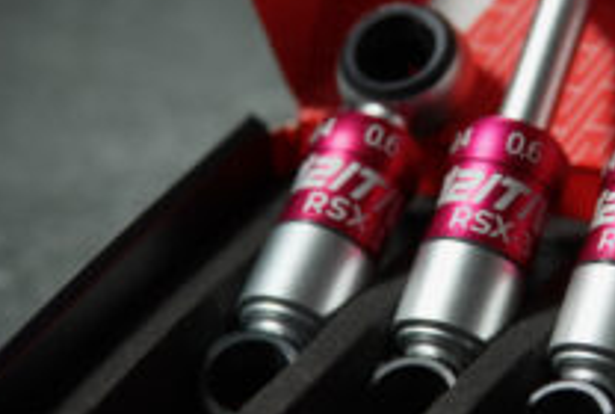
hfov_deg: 6.6
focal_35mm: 313
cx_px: 526
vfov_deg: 4.4
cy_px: 183
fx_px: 5363
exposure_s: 1/100
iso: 800
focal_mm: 163
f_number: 5
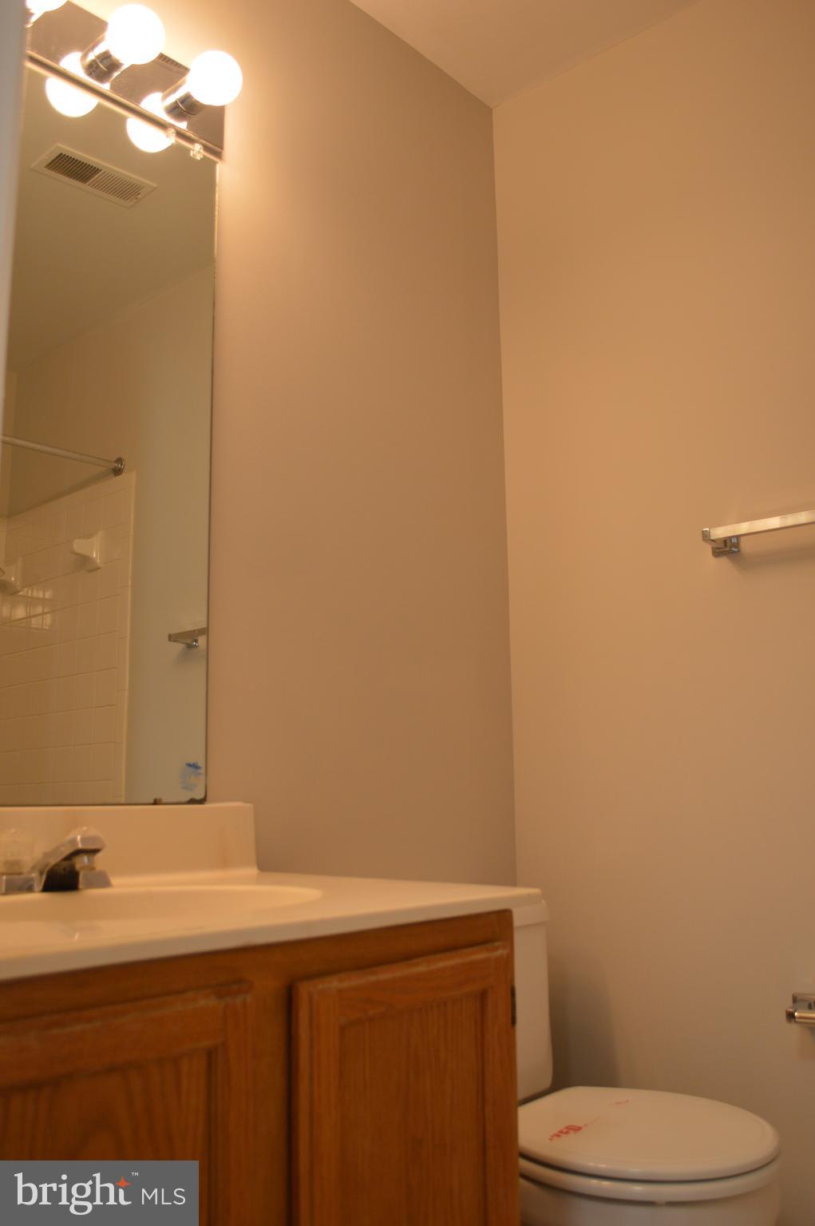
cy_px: 613
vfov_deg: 62.0
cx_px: 408
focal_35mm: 30
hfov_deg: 43.5
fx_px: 1020
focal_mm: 20
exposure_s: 1/60
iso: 400
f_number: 4
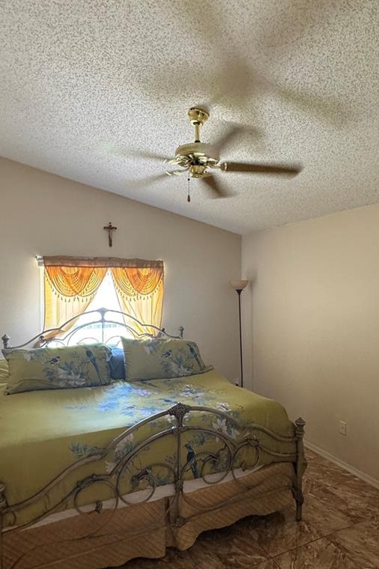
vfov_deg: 76.1
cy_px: 300
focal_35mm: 23
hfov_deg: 55.0
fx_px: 364
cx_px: 205
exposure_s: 1/60
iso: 400
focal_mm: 2.22
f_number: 2.2
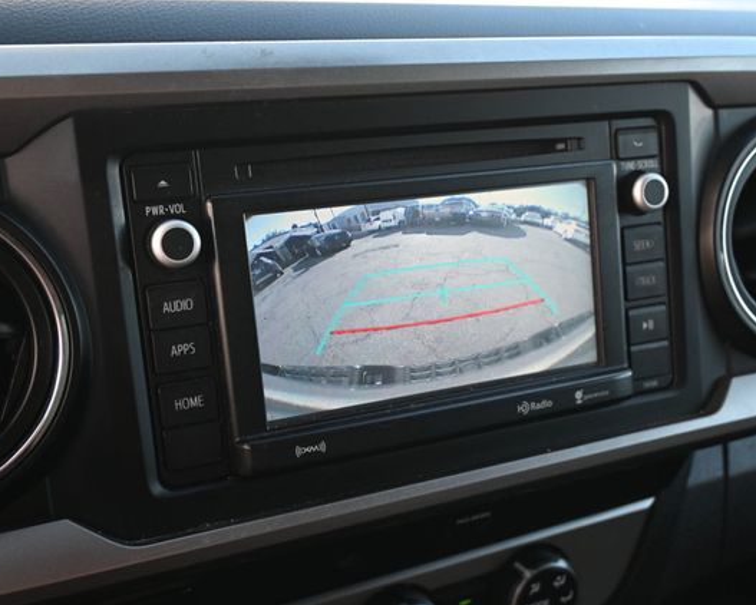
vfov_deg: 35.8
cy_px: 304
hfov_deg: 43.9
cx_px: 390
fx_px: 937
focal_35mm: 42
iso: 450
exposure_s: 1/125
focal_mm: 24.5
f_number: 4.2
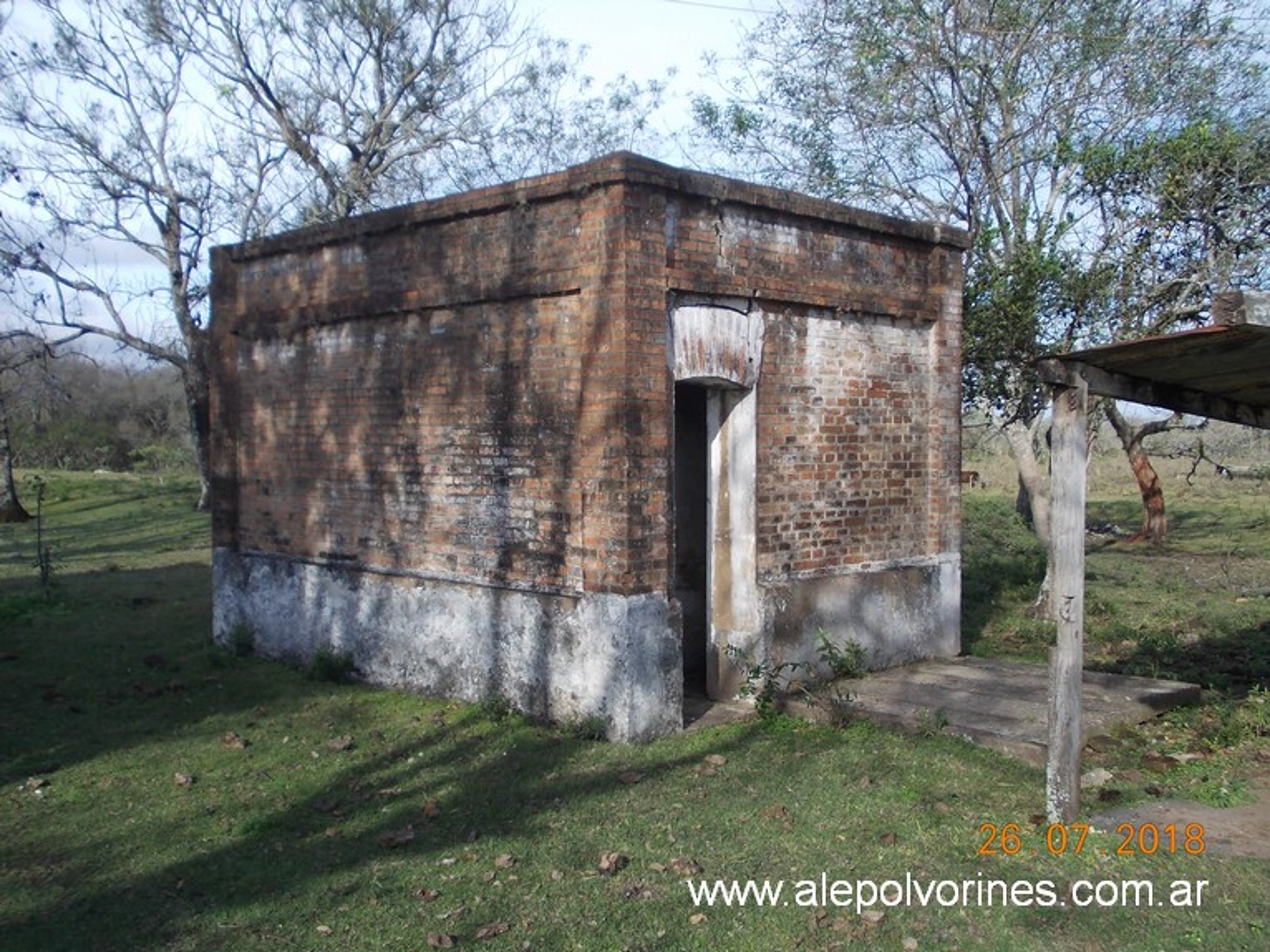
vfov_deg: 37.7
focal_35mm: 38
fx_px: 1394
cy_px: 476
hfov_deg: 49.0
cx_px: 635
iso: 80
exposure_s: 1/200
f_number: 6.2
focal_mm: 5.3
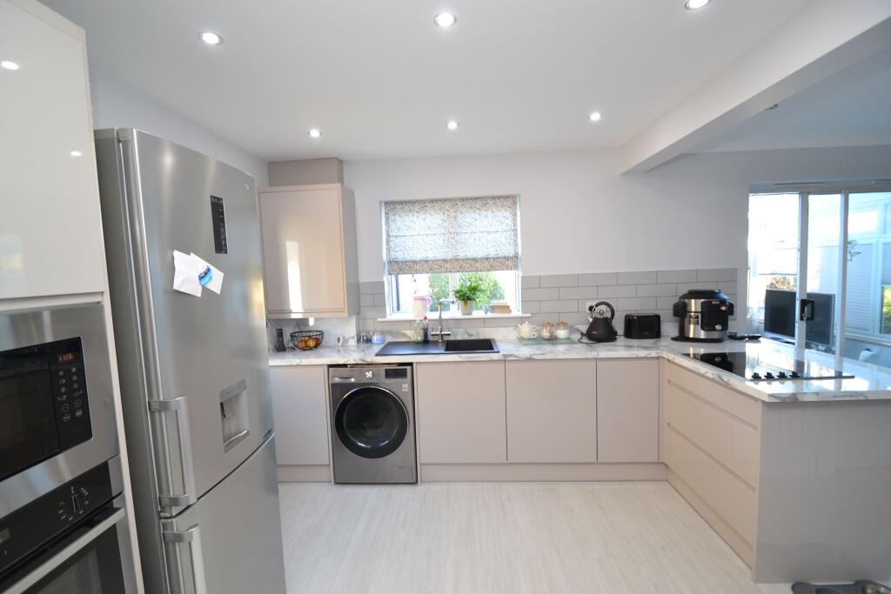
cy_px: 297
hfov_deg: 100.4
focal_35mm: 15
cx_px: 446
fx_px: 371
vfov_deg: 77.3
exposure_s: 1/60
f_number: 4
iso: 400
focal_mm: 10
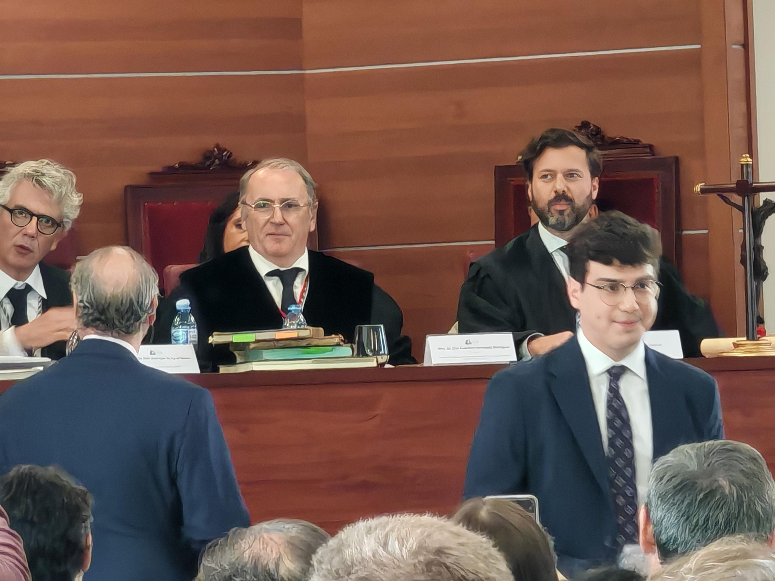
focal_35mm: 277
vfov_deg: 5.4
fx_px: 6202
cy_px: 290
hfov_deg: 7.2
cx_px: 388
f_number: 2.4
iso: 200
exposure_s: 1/33
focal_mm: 8.67
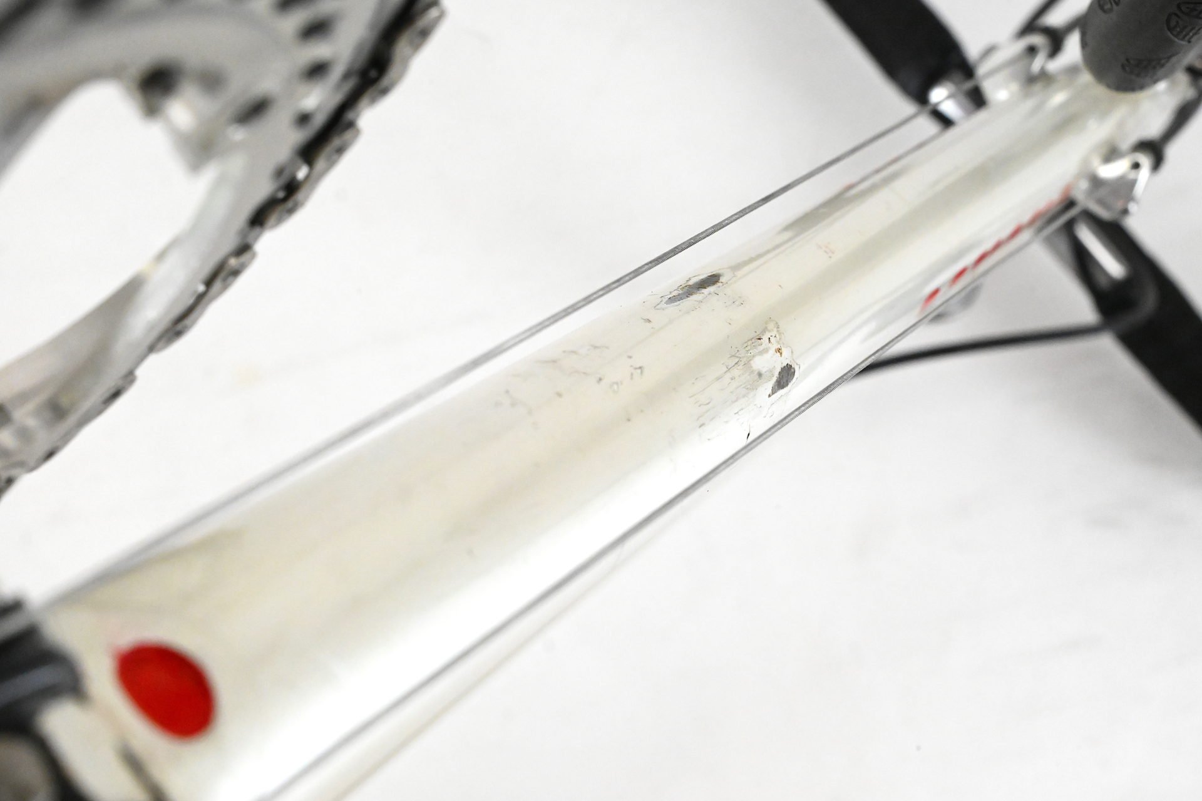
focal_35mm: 70
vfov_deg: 19.4
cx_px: 601
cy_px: 400
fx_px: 2336
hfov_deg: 28.9
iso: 12800
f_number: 16
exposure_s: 1/400
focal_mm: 70
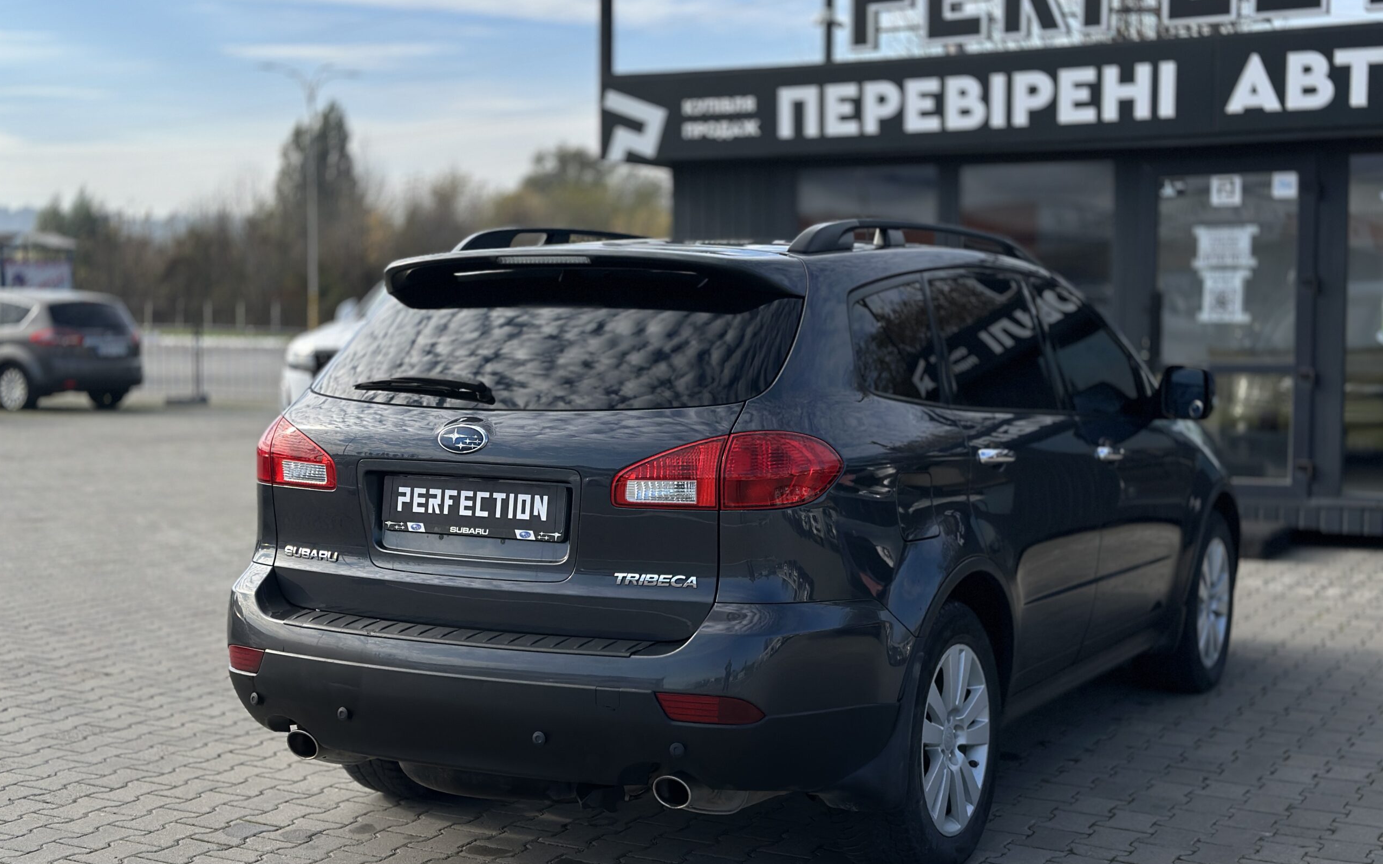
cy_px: 464
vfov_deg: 25.3
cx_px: 690
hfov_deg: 39.6
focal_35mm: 51
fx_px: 1922
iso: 80
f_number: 1.78
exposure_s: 1/3876
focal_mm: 6.86
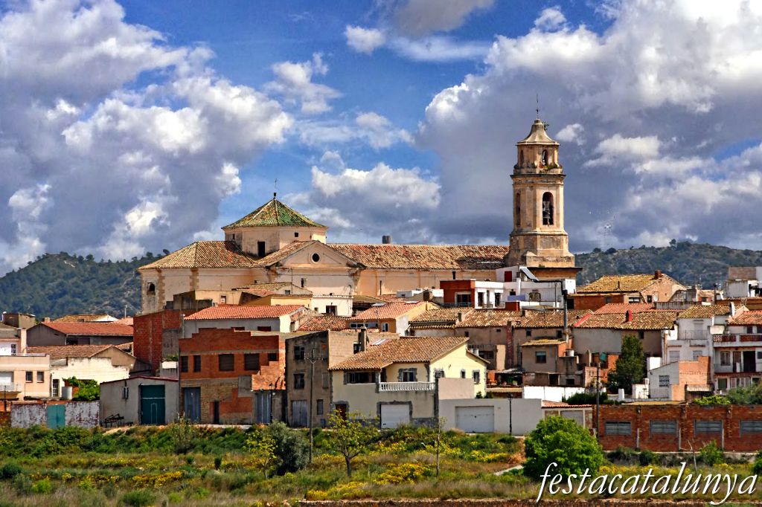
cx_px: 381
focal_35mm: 375
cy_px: 254
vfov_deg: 3.7
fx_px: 7934
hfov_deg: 5.5
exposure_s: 1/2000
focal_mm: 250
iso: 1000
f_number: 11
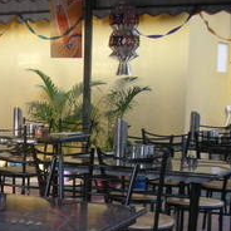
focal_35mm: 84
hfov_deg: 19.3
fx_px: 634
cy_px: 230
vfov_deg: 20.0
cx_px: -59
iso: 50
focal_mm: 5.8
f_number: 2.8
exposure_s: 1/55.5
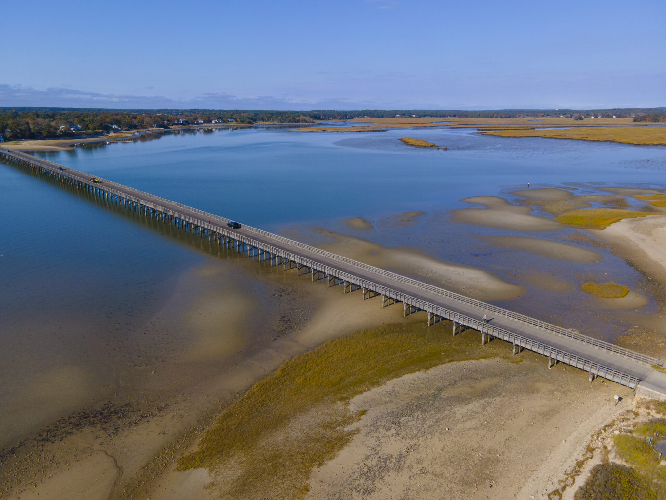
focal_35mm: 24
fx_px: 462
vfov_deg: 56.8
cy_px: 250
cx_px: 333
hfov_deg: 71.6
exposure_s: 1/800
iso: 100
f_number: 2.8
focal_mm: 4.5
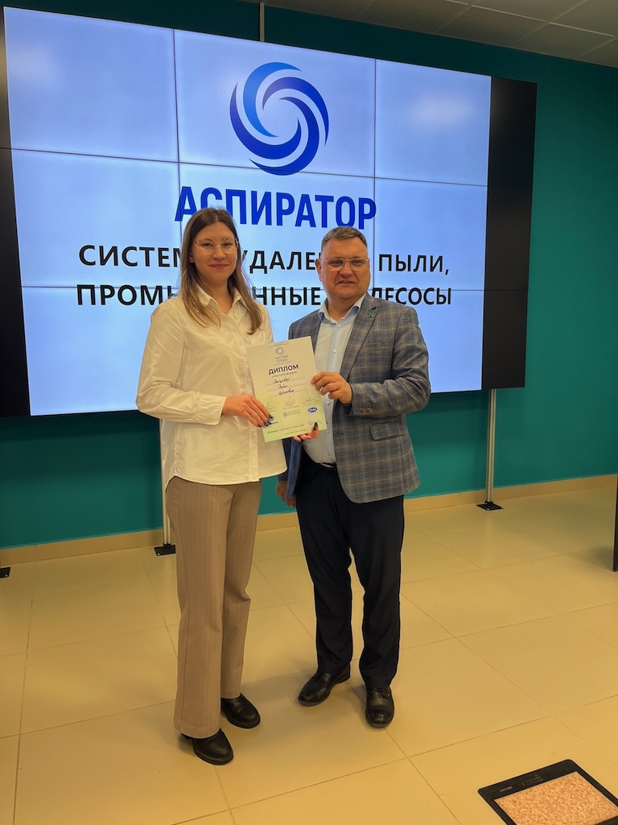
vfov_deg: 67.3
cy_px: 412
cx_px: 309
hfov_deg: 53.1
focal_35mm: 26
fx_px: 619
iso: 40
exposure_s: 1/96
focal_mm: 5.1
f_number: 1.6
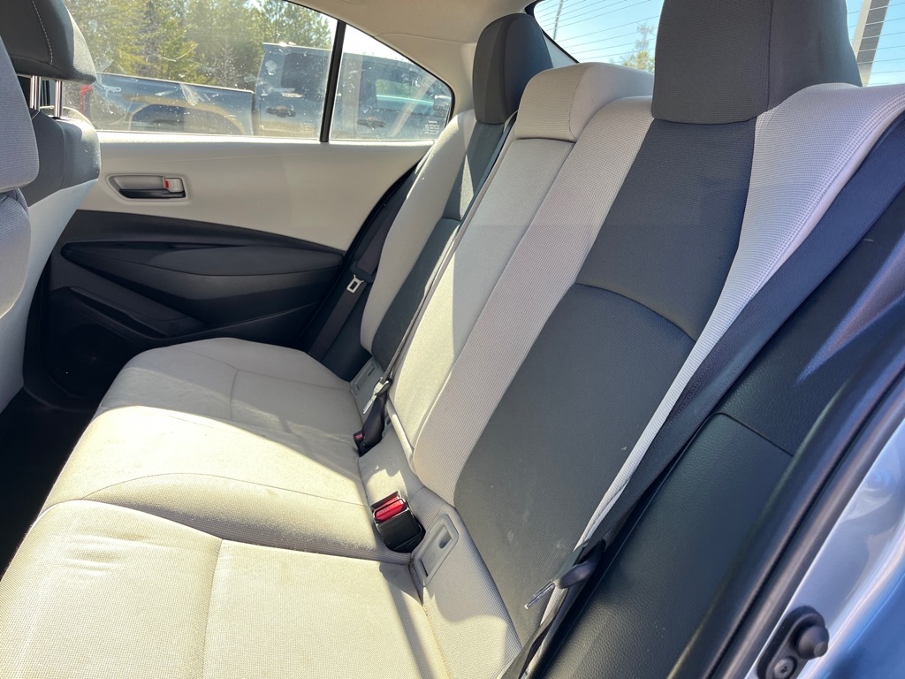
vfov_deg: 53.1
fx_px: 680
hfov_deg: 67.3
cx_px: 452
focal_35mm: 26
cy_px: 340
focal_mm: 5.1
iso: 64
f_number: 1.6
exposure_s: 1/142
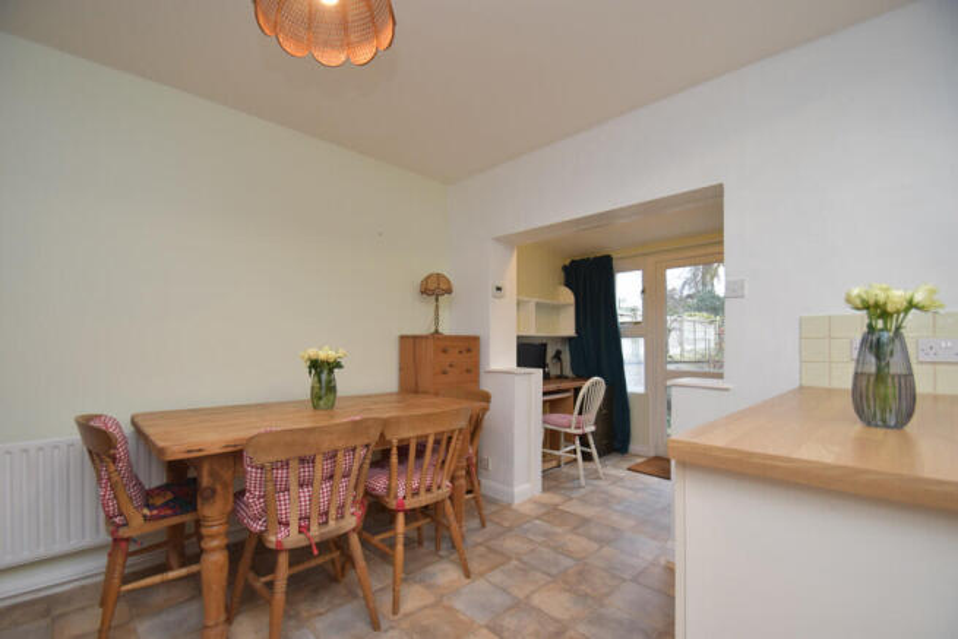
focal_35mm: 15
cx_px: 479
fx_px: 399
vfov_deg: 77.4
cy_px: 320
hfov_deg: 100.4
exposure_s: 1/60
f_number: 4
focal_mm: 10
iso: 400
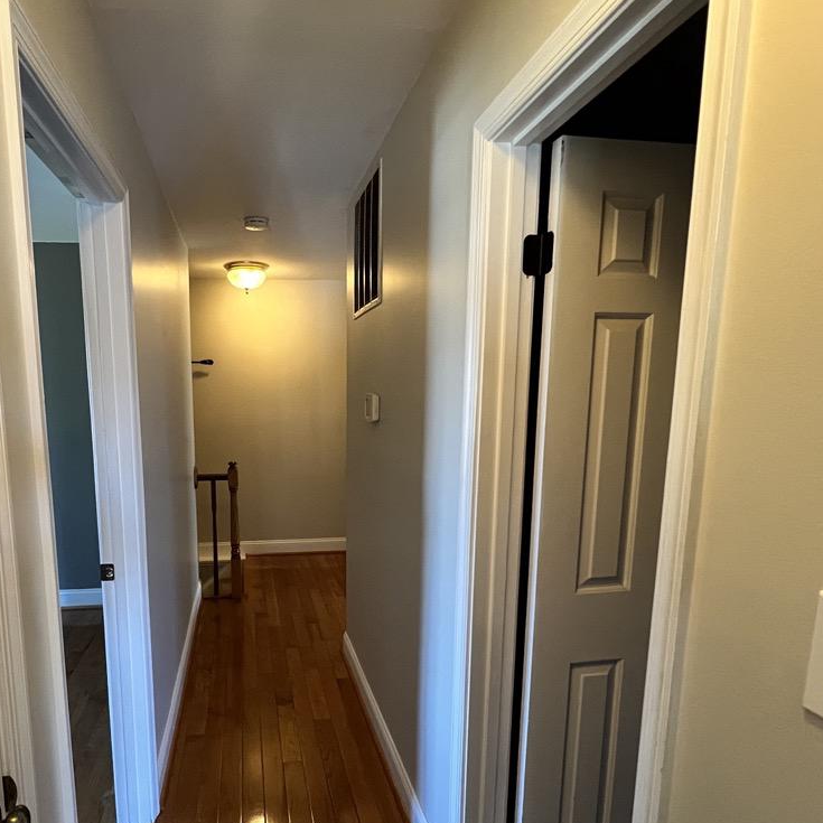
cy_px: 481
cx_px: 312
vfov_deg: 74.2
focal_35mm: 20
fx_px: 538
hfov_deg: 73.6
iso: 500
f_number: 1.8
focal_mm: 1.57
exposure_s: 1/60
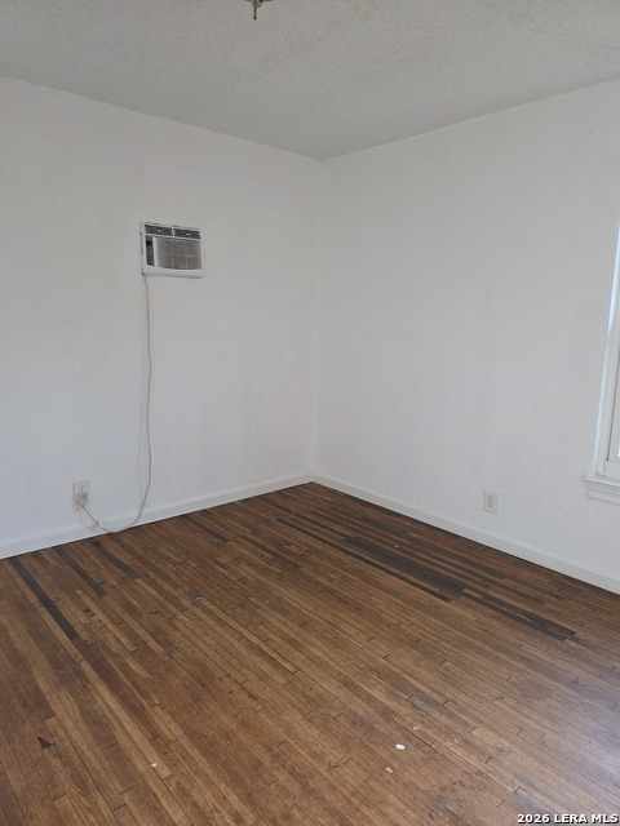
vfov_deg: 73.9
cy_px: 413
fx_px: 549
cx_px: 310
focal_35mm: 23
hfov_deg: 58.9
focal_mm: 6.3
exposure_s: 1/120
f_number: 1.7
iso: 200
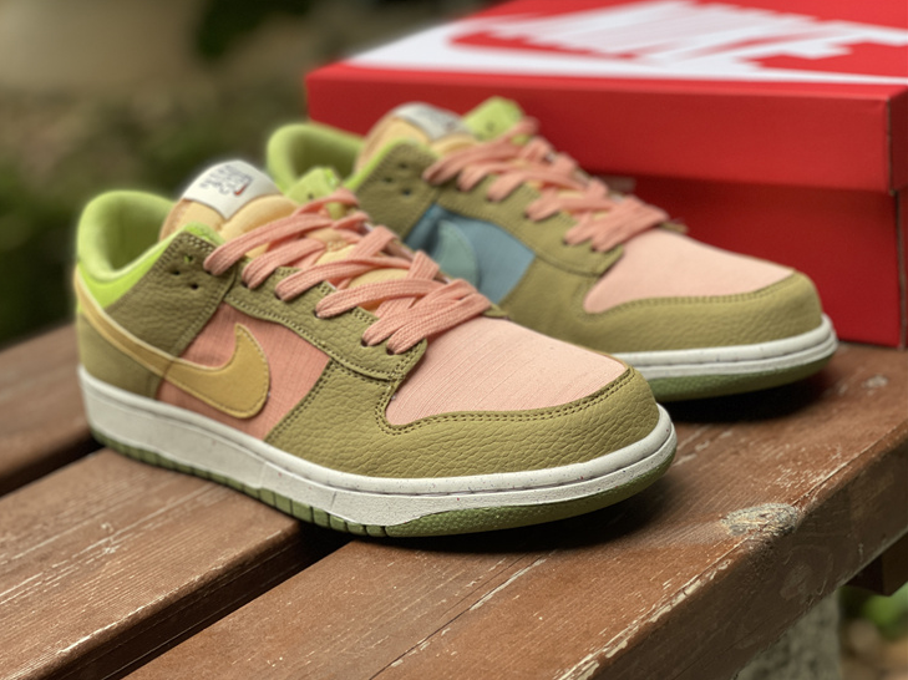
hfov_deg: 29.8
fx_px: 1704
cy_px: 338
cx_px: 448
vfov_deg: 22.6
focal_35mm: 65
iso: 80
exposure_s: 1/121
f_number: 2.2
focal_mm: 7.5
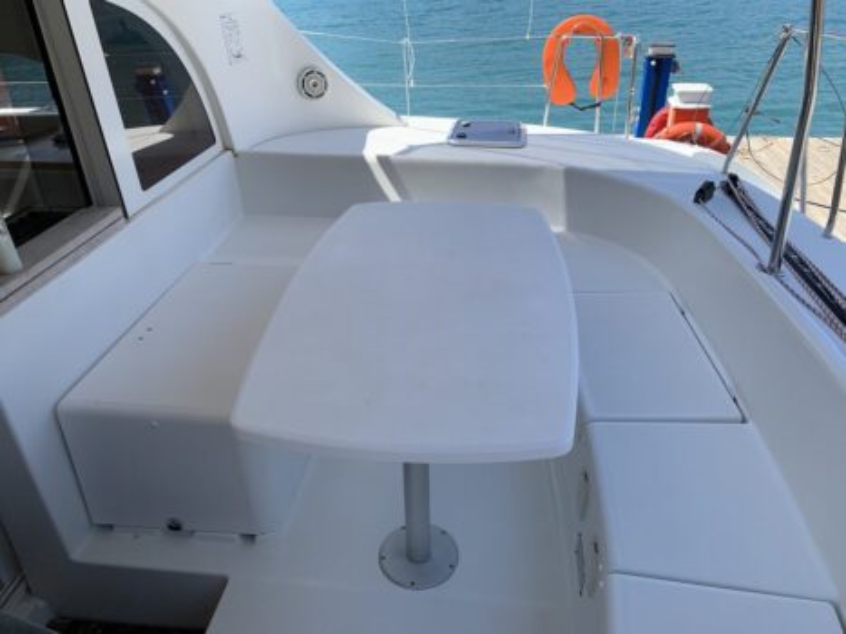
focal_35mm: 26
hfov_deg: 67.3
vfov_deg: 53.0
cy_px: 317
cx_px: 423
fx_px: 635
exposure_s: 1/1136
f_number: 1.8
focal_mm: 4.25
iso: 25
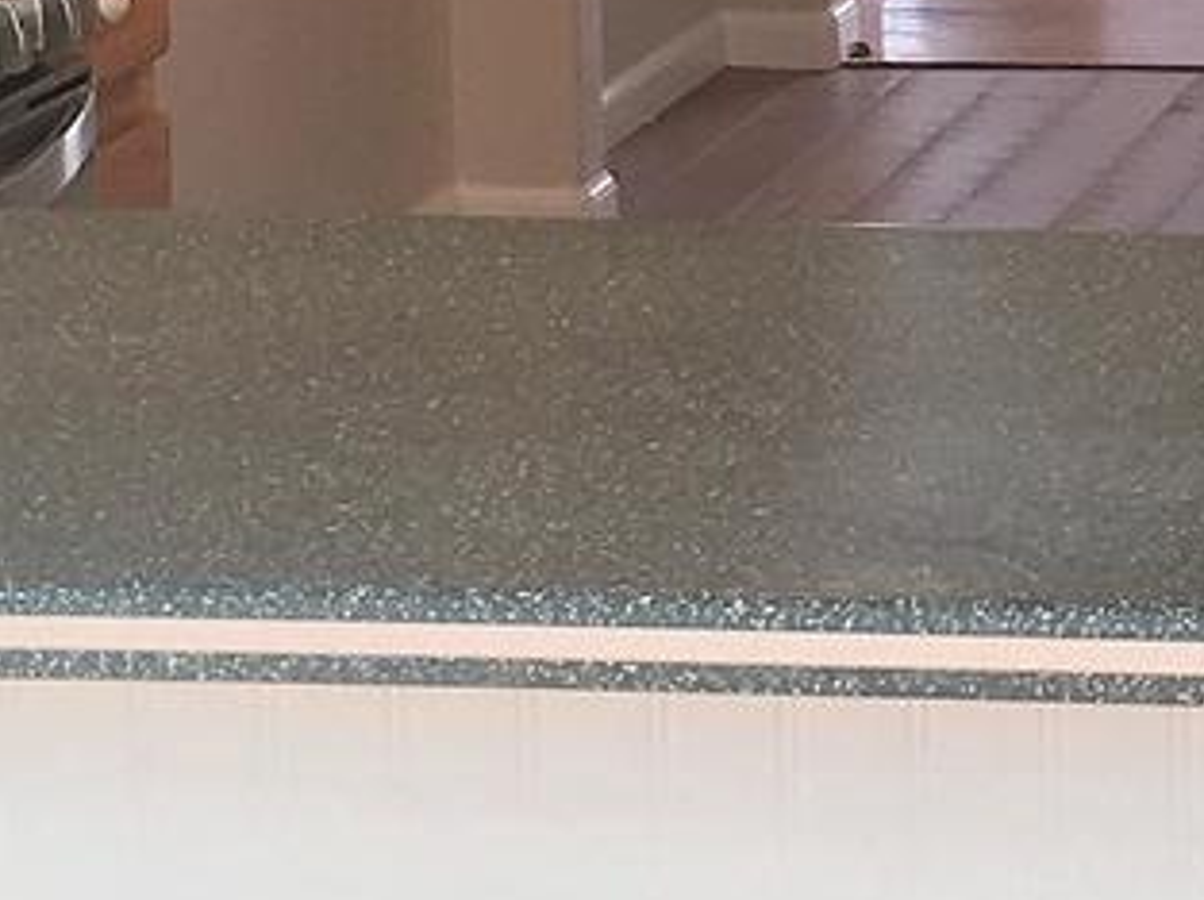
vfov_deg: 7.7
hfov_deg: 10.0
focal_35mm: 190
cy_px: -427
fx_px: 6601
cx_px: 1900
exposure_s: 1/40
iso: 25
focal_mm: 4.15
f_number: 2.2
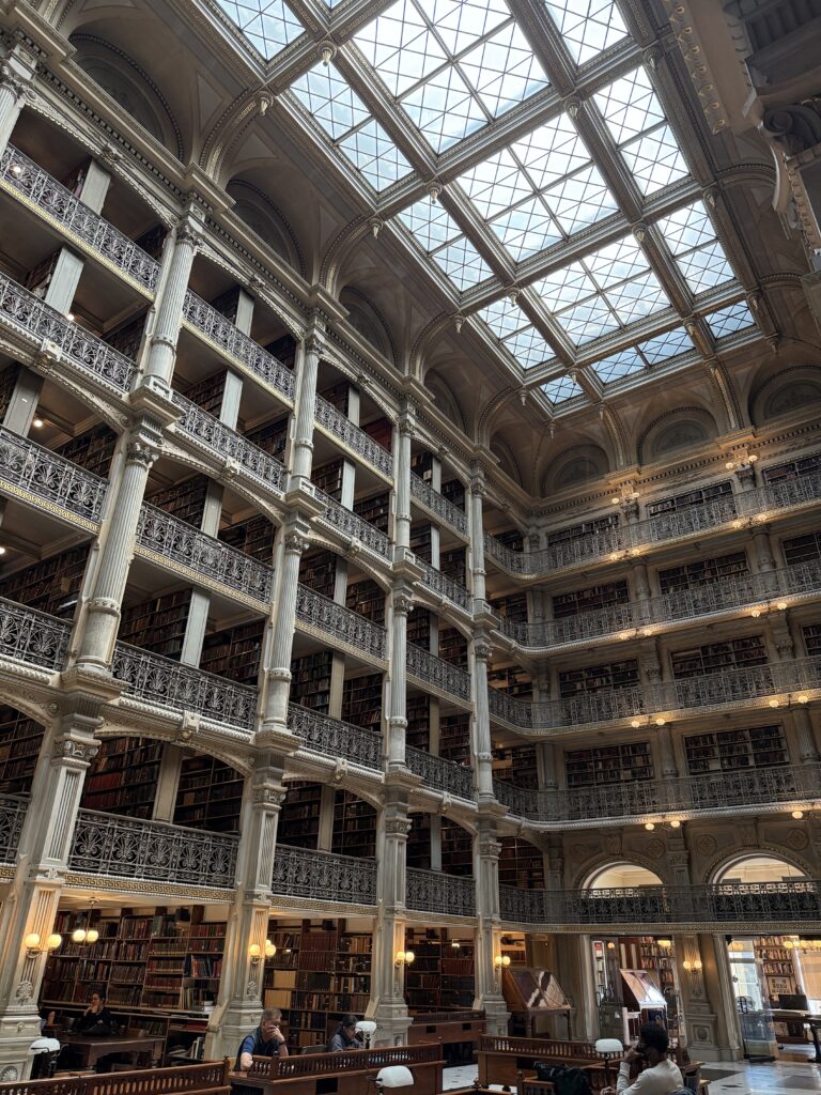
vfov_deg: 71.6
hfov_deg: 56.8
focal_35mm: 24
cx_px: 410
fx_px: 759
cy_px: 548
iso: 320
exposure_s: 1/120
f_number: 1.78
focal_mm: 6.76
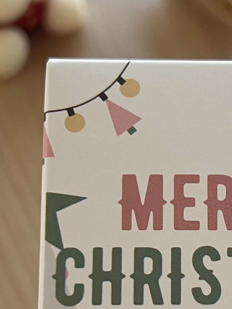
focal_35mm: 94
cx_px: 218
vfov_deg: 20.4
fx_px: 840
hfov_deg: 15.5
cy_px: 289
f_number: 1.5
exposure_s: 1/68
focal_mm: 5.7
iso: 125
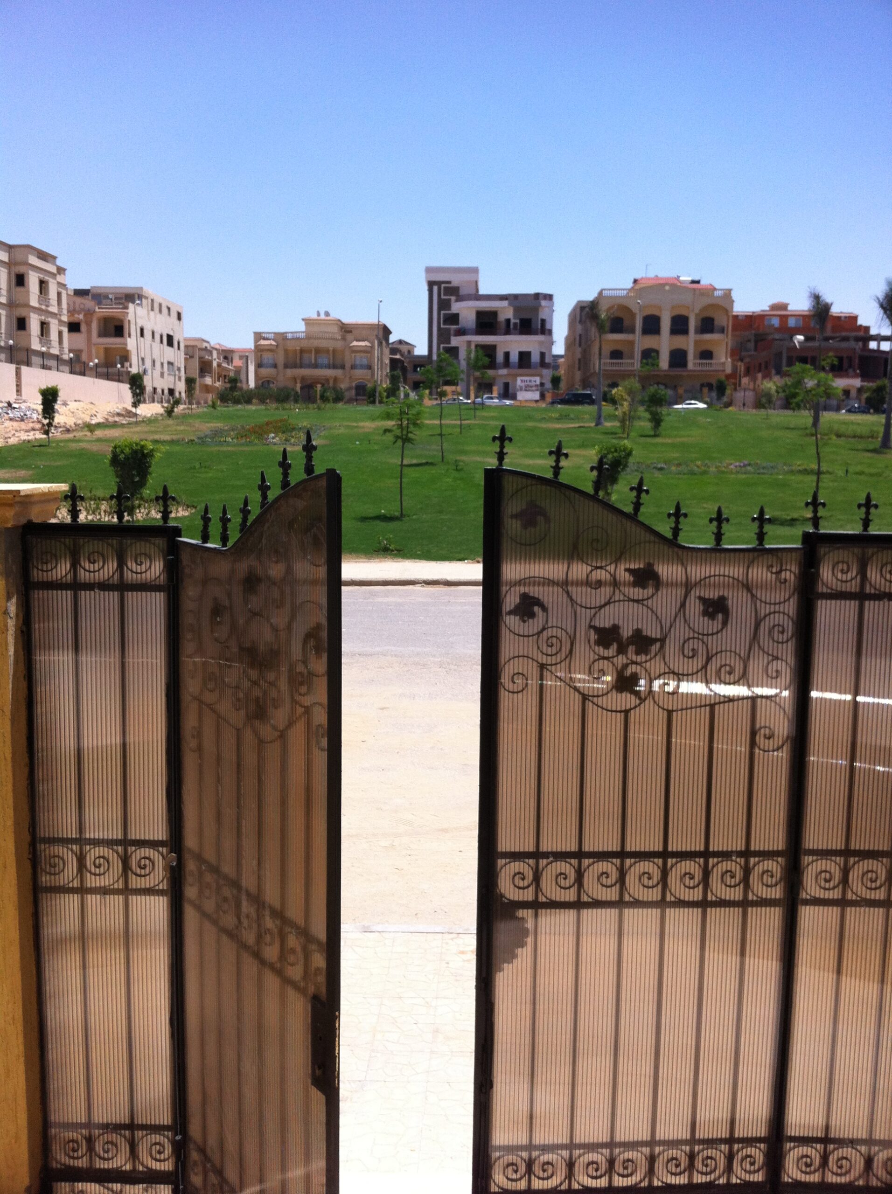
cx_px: 446
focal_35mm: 35
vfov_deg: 52.7
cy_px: 597
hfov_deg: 40.6
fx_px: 1206
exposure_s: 1/1588
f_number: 2.8
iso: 80
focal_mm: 3.85
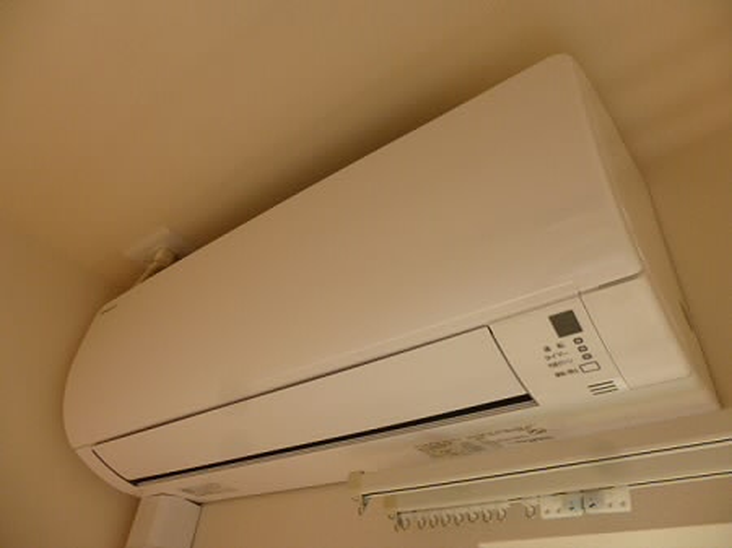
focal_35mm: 25
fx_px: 528
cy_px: 274
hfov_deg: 69.4
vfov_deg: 54.8
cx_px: 366
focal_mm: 4.5
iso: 160
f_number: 3.1
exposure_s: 1/60
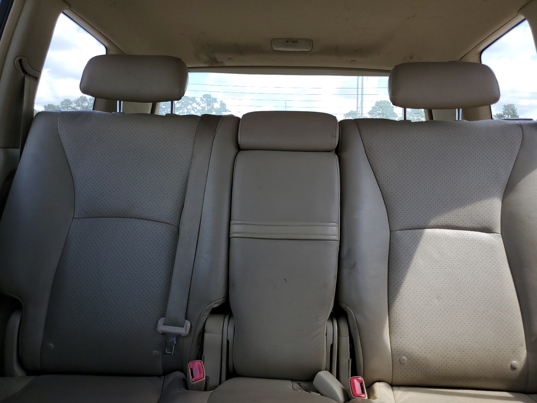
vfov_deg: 53.1
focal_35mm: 26
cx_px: 268
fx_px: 403
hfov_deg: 67.3
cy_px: 202
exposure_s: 1/222
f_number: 1.5
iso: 50
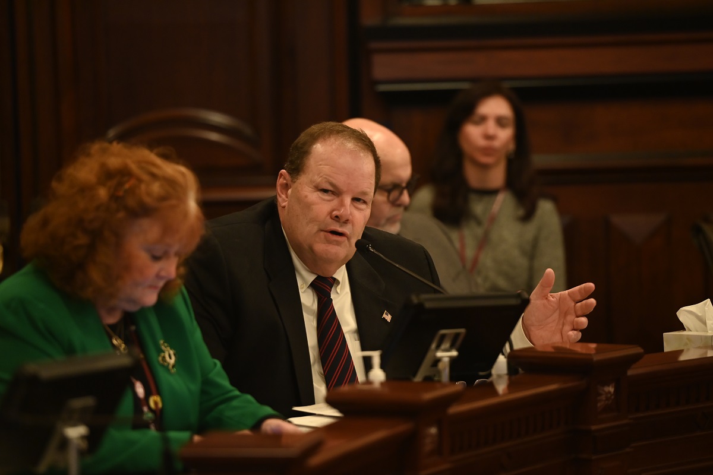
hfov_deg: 10.3
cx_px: 356
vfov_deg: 6.9
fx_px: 3961
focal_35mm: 200
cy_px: 238
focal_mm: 200
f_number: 2.8
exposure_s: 1/200
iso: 3200
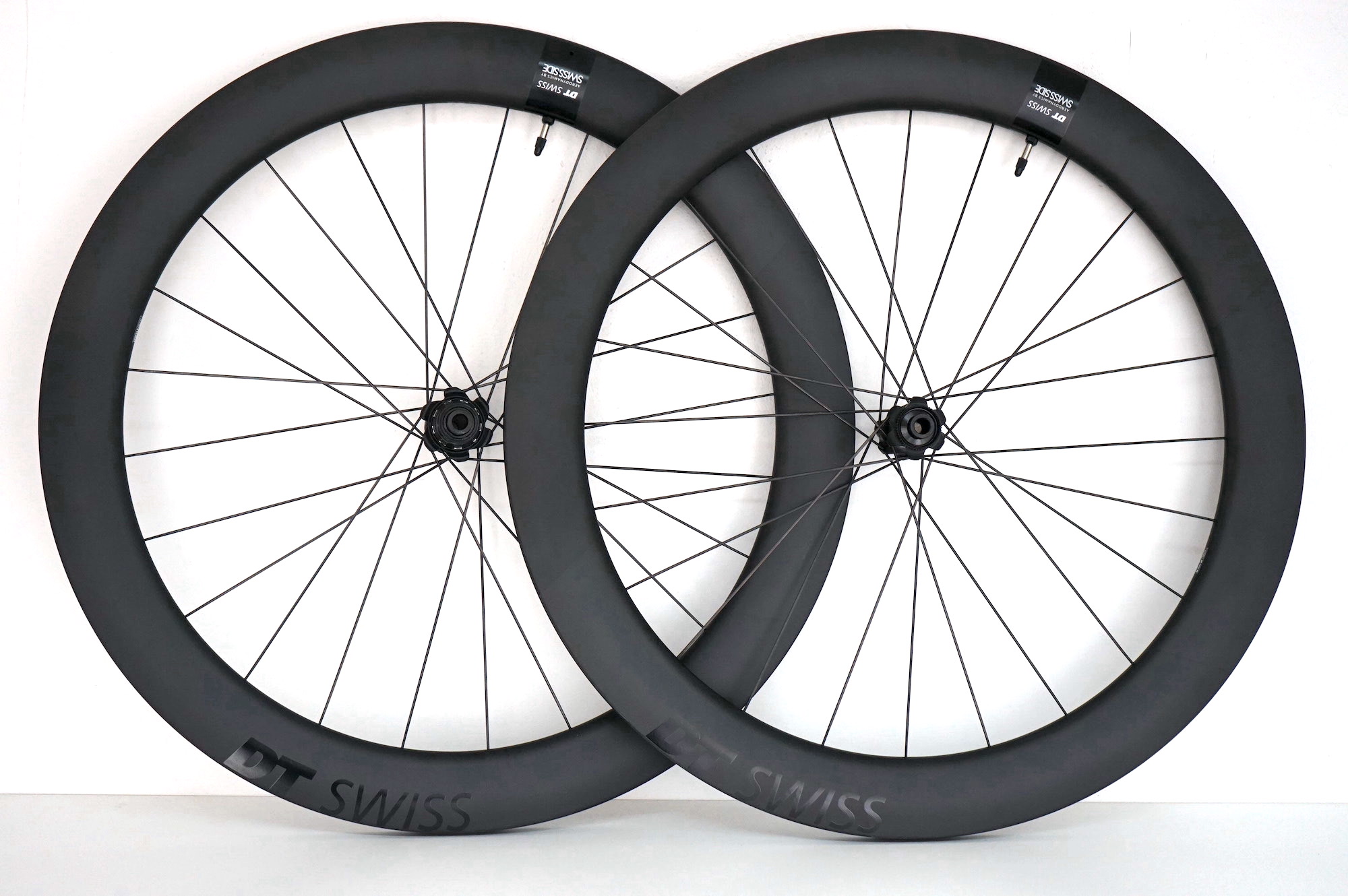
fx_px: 2282
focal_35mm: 61
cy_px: 448
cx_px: 674
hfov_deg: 32.9
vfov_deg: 22.2
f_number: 5.6
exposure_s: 1/160
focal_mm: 61
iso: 1000
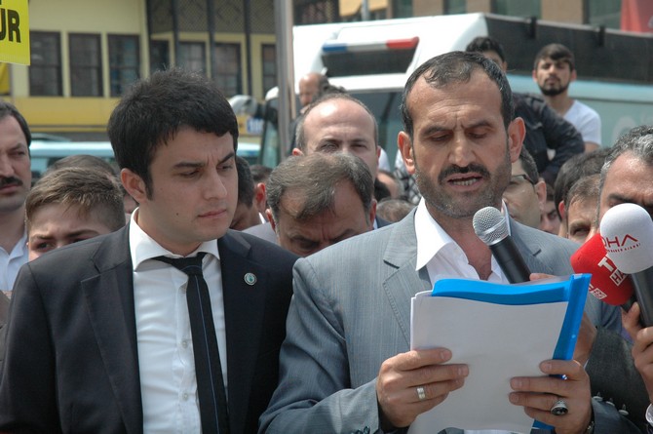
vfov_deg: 10.7
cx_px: 326
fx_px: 2310
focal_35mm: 128
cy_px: 217
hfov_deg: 16.1
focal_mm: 85
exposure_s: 1/400
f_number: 10
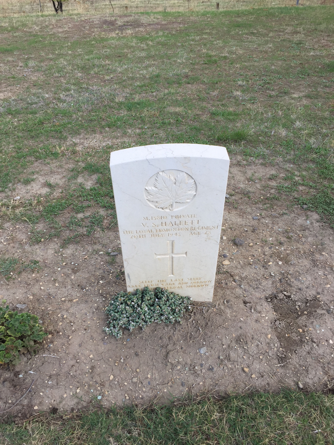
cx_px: 167
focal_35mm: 29
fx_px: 373
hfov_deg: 48.2
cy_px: 222
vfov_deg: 61.7
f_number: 2.2
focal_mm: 4.15
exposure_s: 1/719
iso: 32
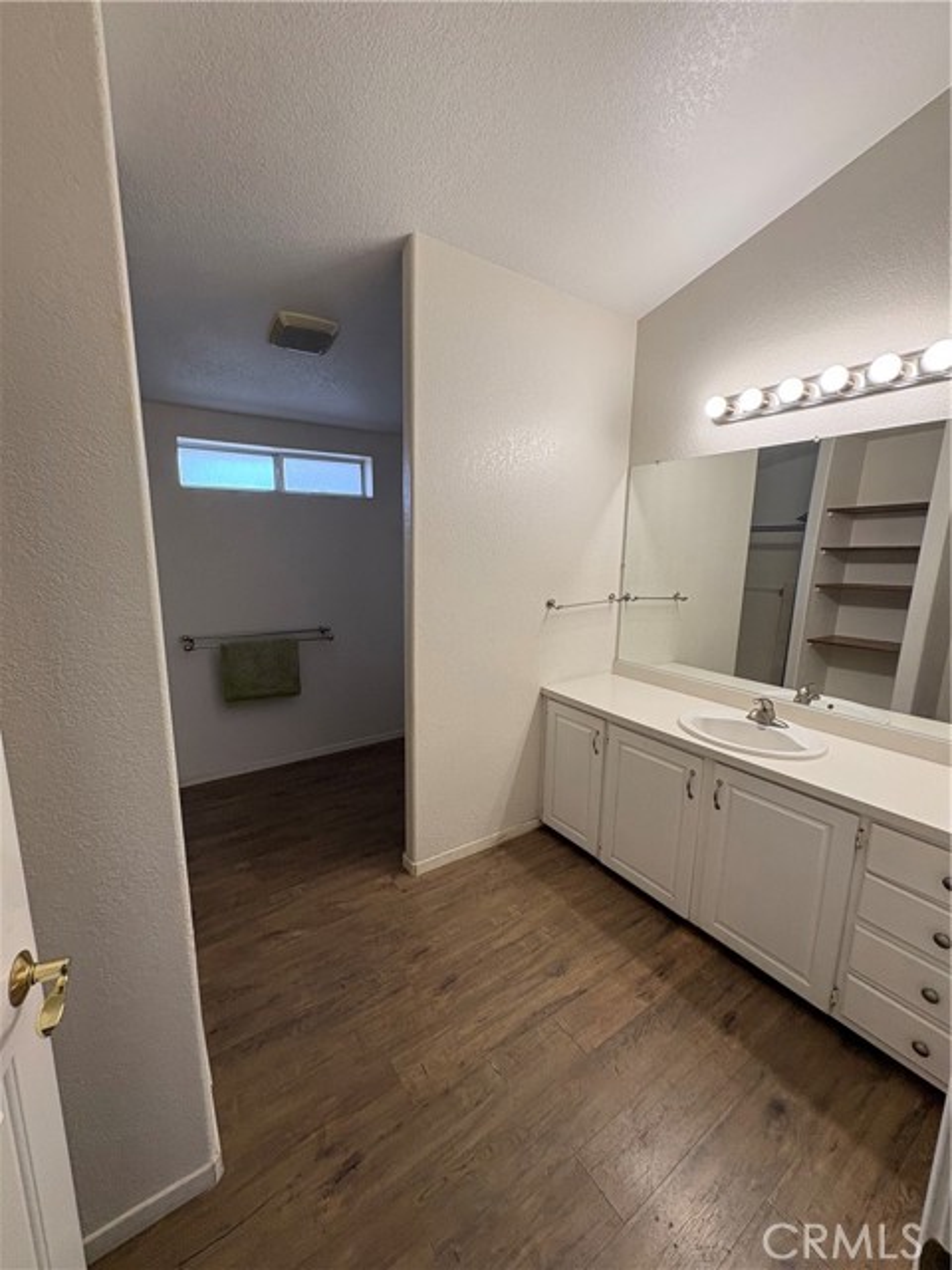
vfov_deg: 102.1
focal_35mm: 14
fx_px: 513
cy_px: 635
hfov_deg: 85.7
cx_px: 476
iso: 160
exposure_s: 1/120
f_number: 2.2
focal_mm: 2.22
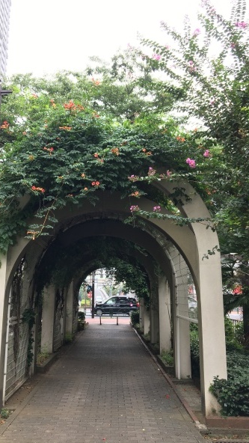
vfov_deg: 61.0
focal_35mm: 32
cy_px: 220
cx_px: 103
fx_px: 376
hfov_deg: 36.6
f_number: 2.2
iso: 25
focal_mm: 4.15
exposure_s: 1/165
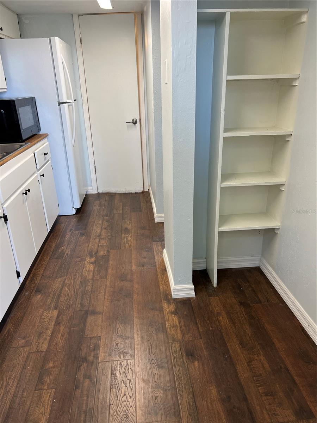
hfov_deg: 53.1
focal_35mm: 26
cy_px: 212
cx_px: 158
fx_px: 317
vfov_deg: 67.3
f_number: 1.5
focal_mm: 5.7
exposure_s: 1/120
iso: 80
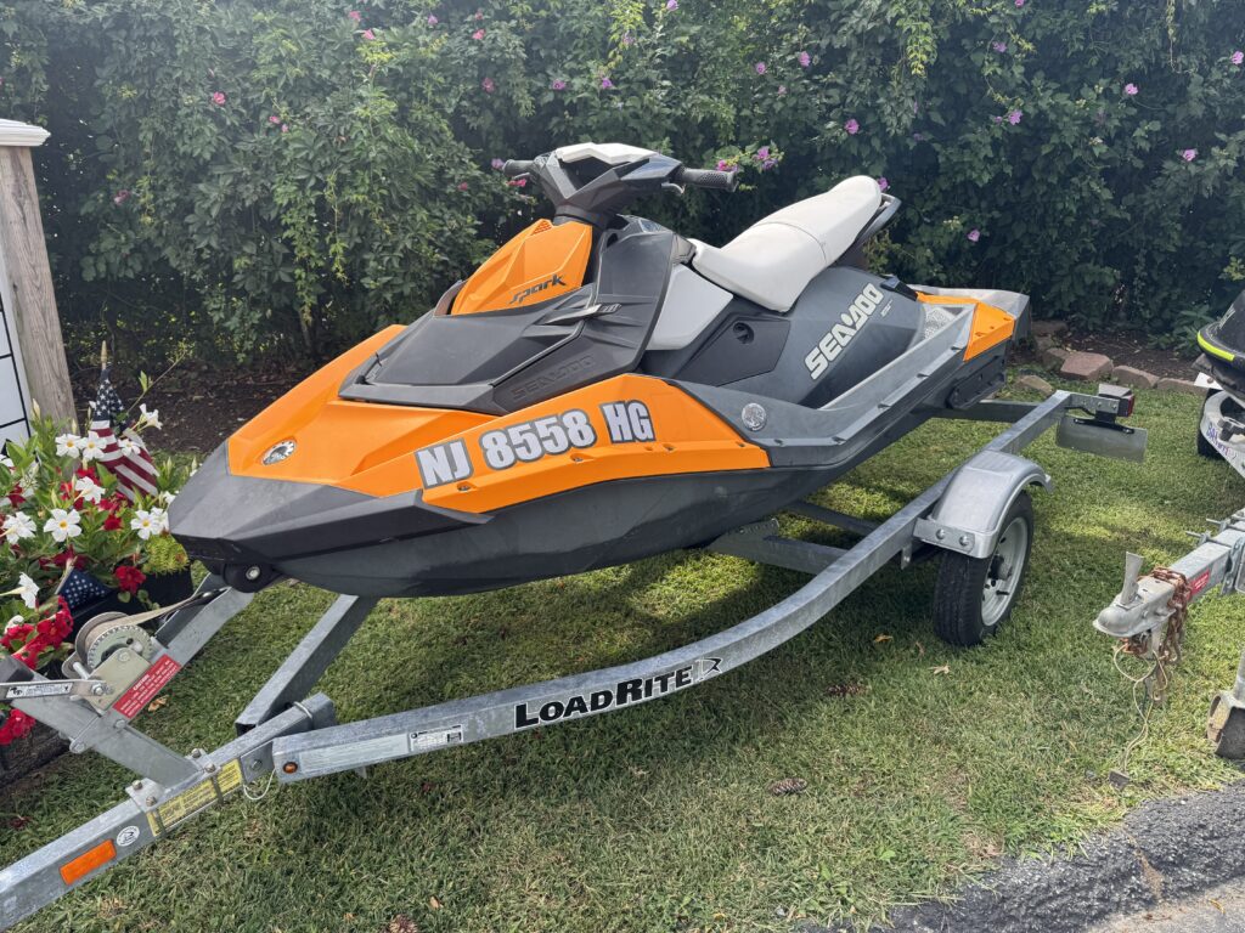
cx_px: 622
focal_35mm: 24
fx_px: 863
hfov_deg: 71.6
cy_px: 466
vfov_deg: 56.8
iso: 80
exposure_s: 1/1238
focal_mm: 6.76
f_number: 1.78
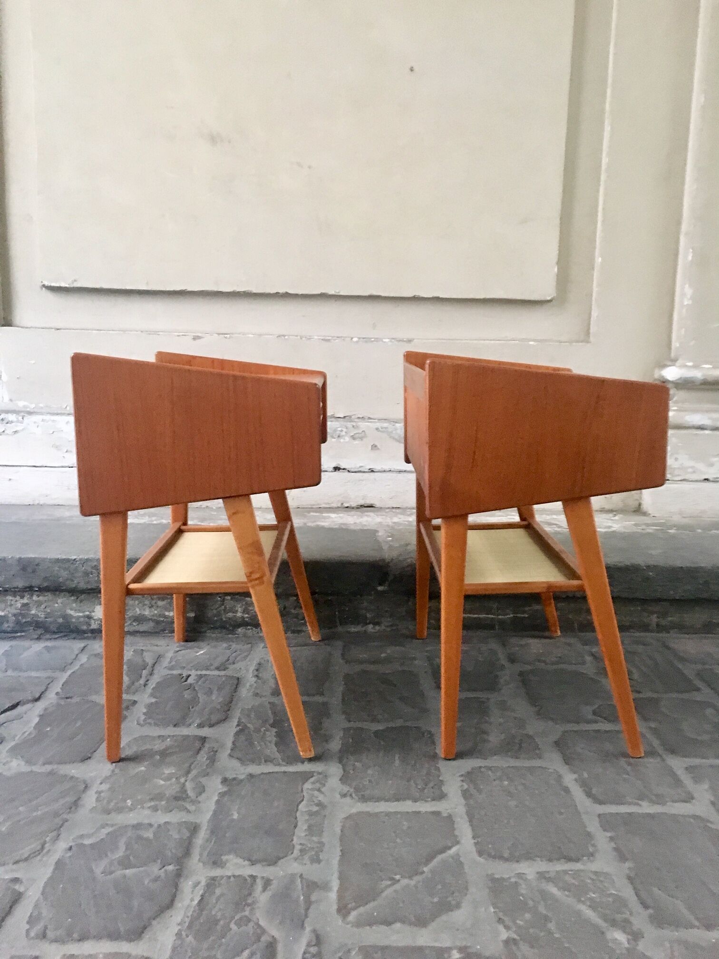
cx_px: 360
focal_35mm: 29
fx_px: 803
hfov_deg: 48.2
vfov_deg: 61.7
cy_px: 480
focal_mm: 4.15
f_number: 2.2
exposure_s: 1/17
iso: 500
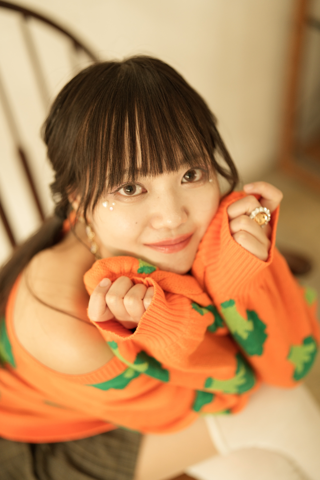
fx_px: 667
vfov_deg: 39.6
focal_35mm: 50
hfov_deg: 27.0
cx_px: 160
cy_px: 240
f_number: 1.4
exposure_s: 1/50
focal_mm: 50
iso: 400
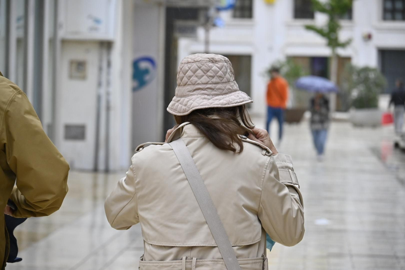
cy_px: 135
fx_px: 2109
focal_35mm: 188
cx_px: 202
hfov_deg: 11.0
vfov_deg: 7.3
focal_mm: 125
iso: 1100
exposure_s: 1/200
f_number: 6.3
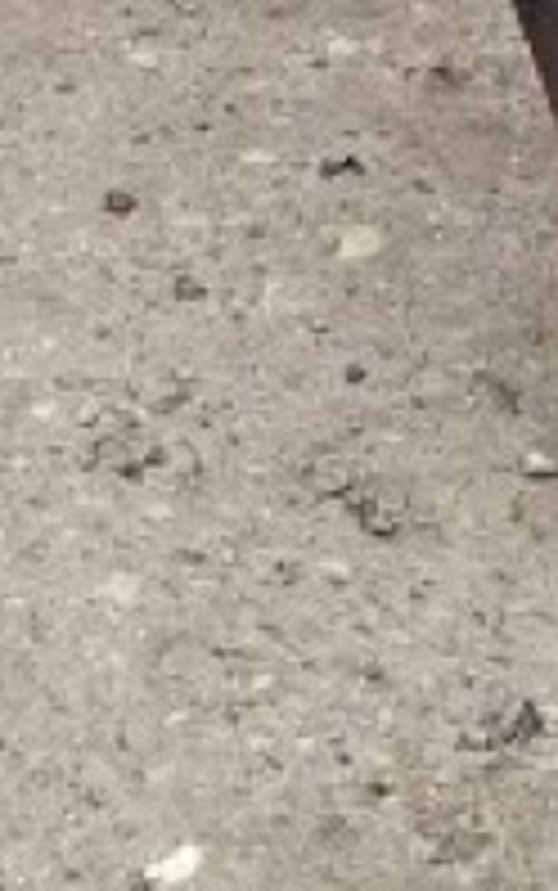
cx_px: 608
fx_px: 4300
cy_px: -824
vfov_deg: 10.9
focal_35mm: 177
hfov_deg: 7.4
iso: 32
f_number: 1.8
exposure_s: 1/180
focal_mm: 5.4
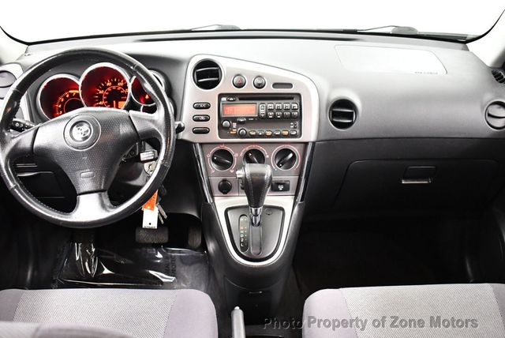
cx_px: 252
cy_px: 169
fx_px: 505
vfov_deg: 36.9
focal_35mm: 36
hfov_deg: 53.1
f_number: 3.5
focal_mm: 18
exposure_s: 1/60
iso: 5000
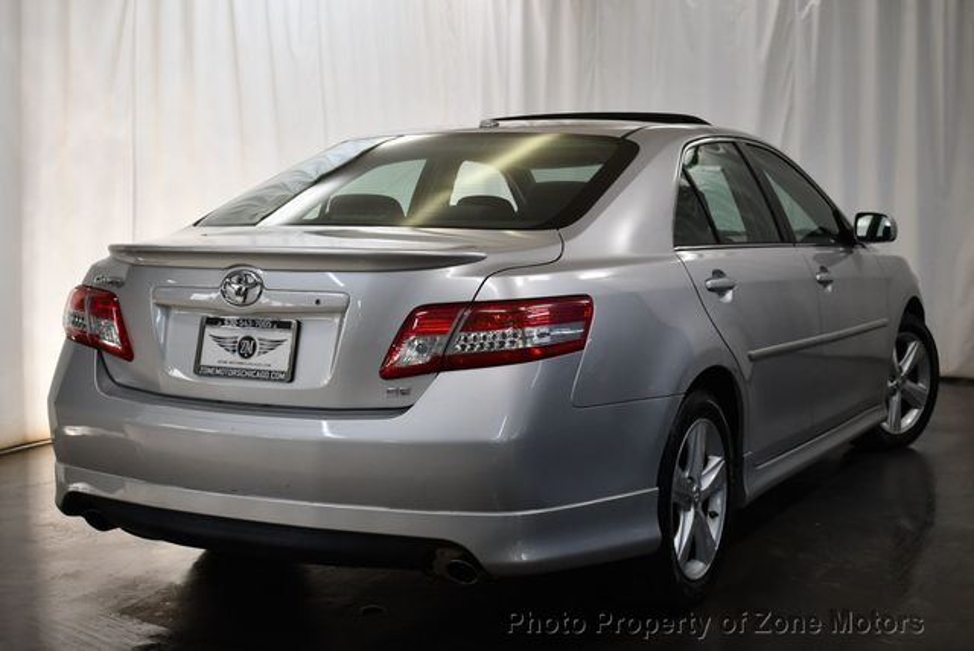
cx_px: 487
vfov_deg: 25.1
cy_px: 326
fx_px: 1462
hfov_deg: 36.8
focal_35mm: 54
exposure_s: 1/250
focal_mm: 27
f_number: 4
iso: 500
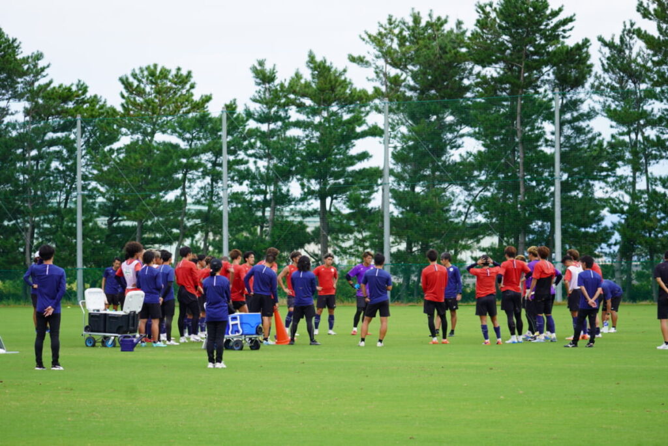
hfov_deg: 14.7
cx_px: 334
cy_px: 223
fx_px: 2590
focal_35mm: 140
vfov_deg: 9.8
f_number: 5.6
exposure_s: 1/200
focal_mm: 93
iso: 100
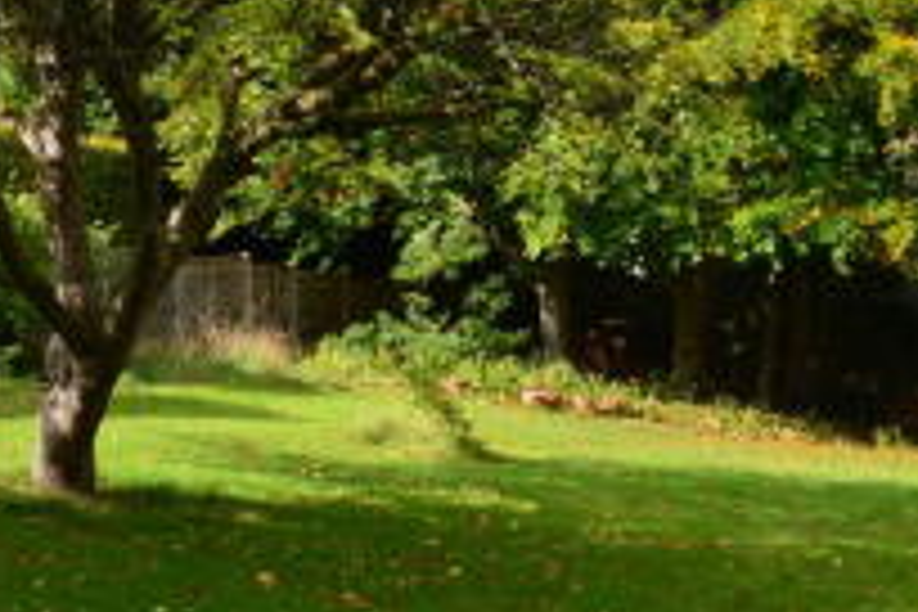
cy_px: -34
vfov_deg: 20.7
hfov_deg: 30.9
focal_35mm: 63
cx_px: 148
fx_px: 1606
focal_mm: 18
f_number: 11
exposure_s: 1/100
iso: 200
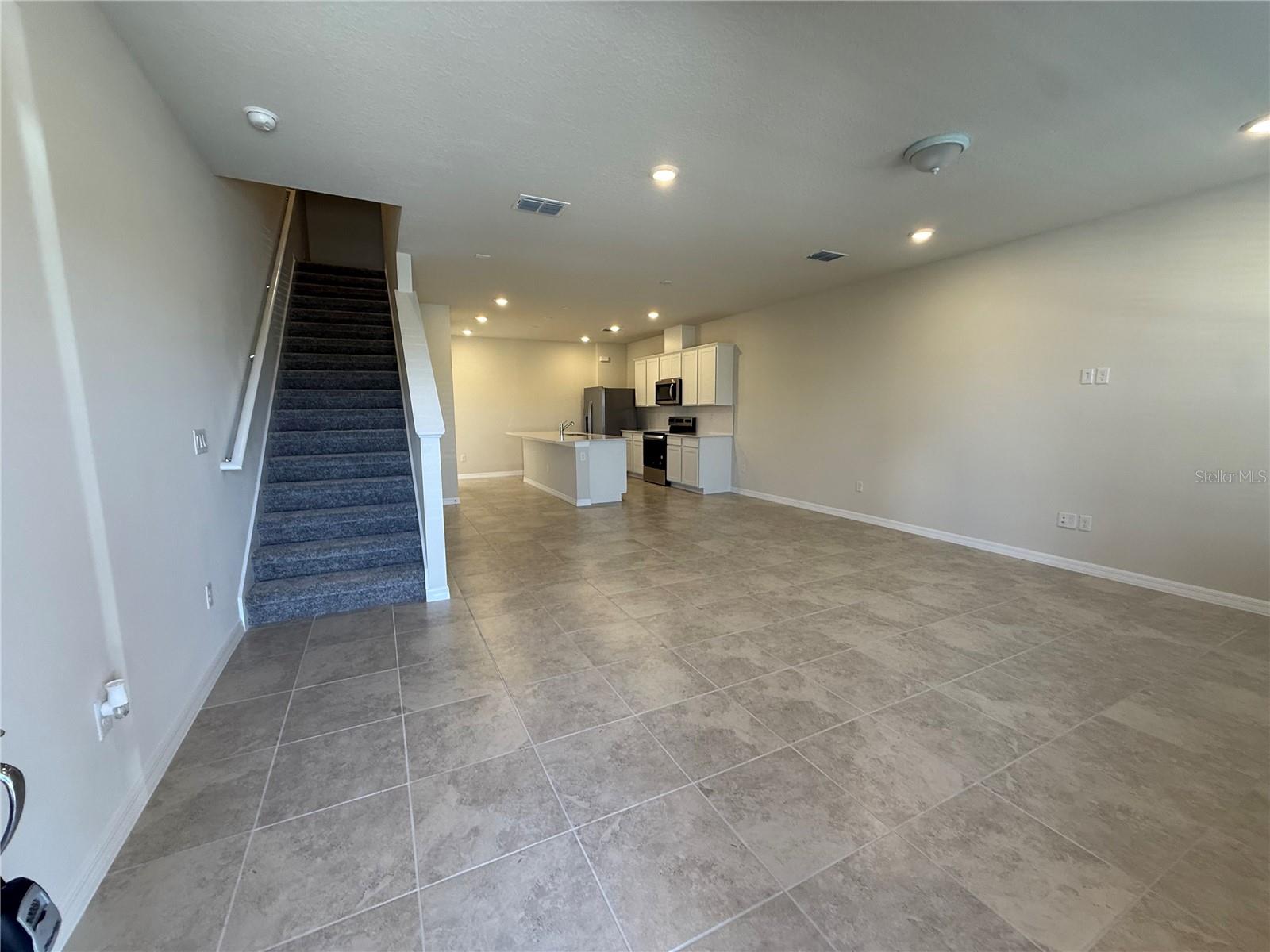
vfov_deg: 85.7
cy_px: 476
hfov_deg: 102.1
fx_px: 514
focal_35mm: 14
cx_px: 635
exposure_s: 1/120
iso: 125
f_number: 2.2
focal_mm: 2.22
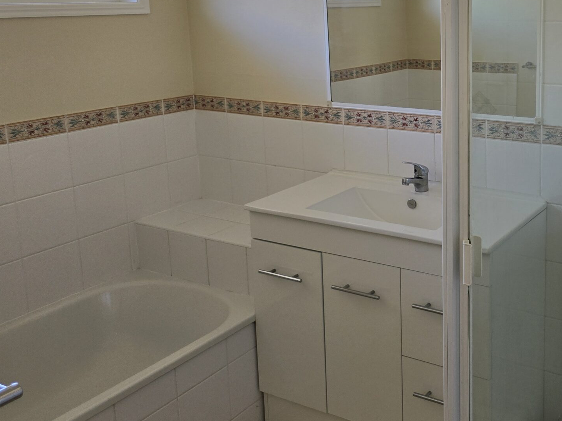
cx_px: 468
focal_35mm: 41
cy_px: 113
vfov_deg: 34.5
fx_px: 666
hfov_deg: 43.1
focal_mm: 6.3
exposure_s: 1/180
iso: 80
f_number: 1.7
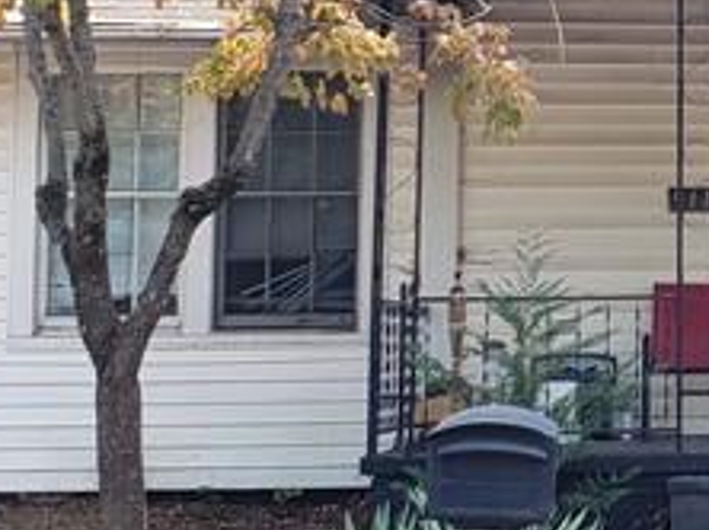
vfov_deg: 12.3
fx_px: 2455
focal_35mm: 120
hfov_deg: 15.9
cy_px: 121
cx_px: 824
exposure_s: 1/152
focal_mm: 4.3
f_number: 2.4
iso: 50
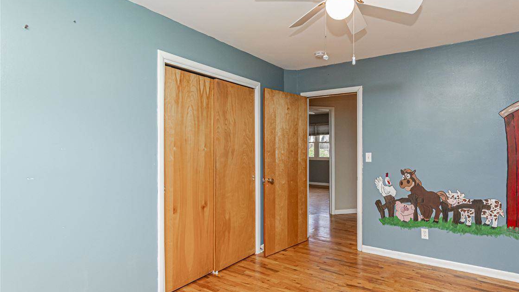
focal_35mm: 18
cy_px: 141
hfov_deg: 92.0
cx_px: 297
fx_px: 248
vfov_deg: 61.0
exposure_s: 1/60
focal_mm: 10
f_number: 10
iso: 1250
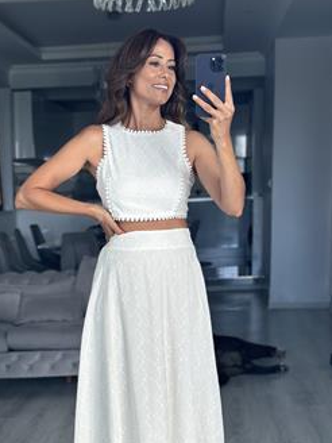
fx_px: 946
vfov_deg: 26.1
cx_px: 143
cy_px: 313
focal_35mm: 74
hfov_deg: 19.9
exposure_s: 1/188
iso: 80
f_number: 1.78
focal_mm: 6.86
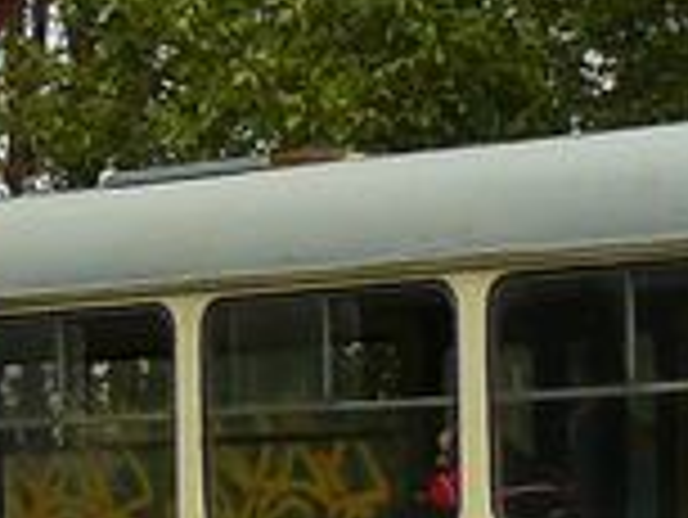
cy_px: -126
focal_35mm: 241
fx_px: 4794
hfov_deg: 8.2
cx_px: 724
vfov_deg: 6.1
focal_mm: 6
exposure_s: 1/400
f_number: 5.6
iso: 200
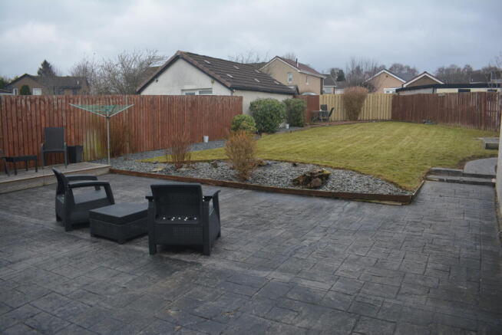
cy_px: 168
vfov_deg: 48.0
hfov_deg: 67.3
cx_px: 251
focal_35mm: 27
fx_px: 377
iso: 200
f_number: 5.6
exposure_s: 1/125
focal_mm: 18
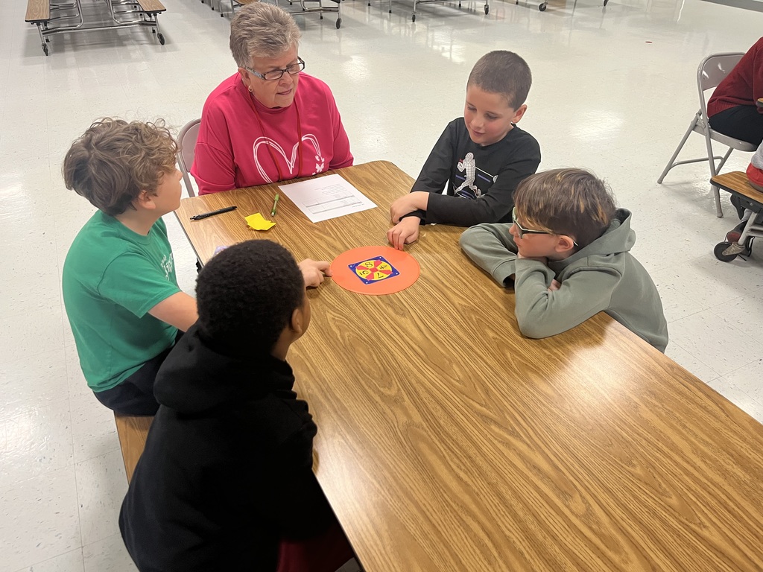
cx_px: 382
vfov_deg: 53.1
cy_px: 286
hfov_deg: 67.3
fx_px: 573
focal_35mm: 26
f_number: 1.6
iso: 125
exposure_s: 1/60
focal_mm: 5.1
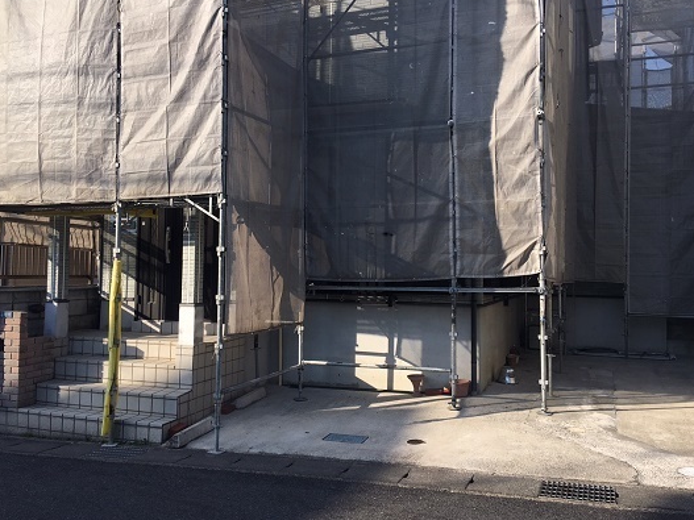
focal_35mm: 33
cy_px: 242
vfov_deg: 42.9
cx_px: 329
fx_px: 661
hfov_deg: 55.3
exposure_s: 1/725
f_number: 2.2
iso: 25
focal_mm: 4.15
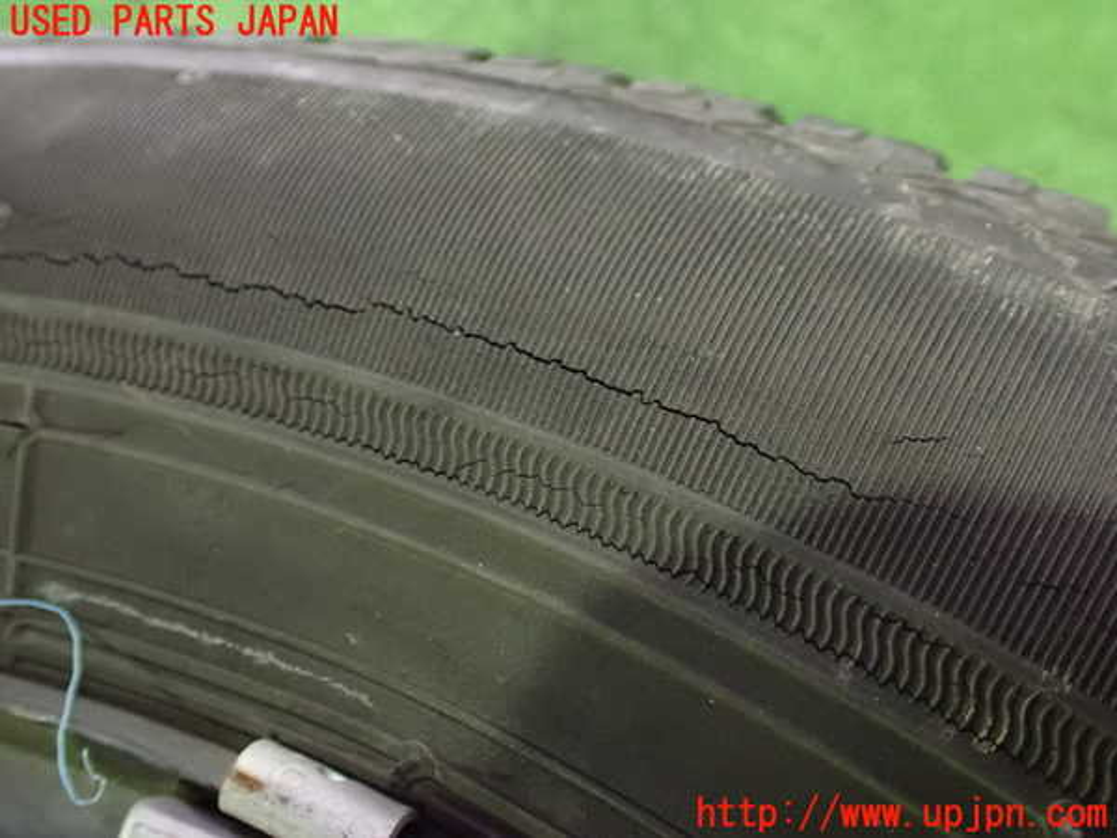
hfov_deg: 56.8
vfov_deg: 44.2
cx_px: 558
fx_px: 1033
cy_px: 419
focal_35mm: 32
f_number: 2.4
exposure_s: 1/30
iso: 1600
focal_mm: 5.79
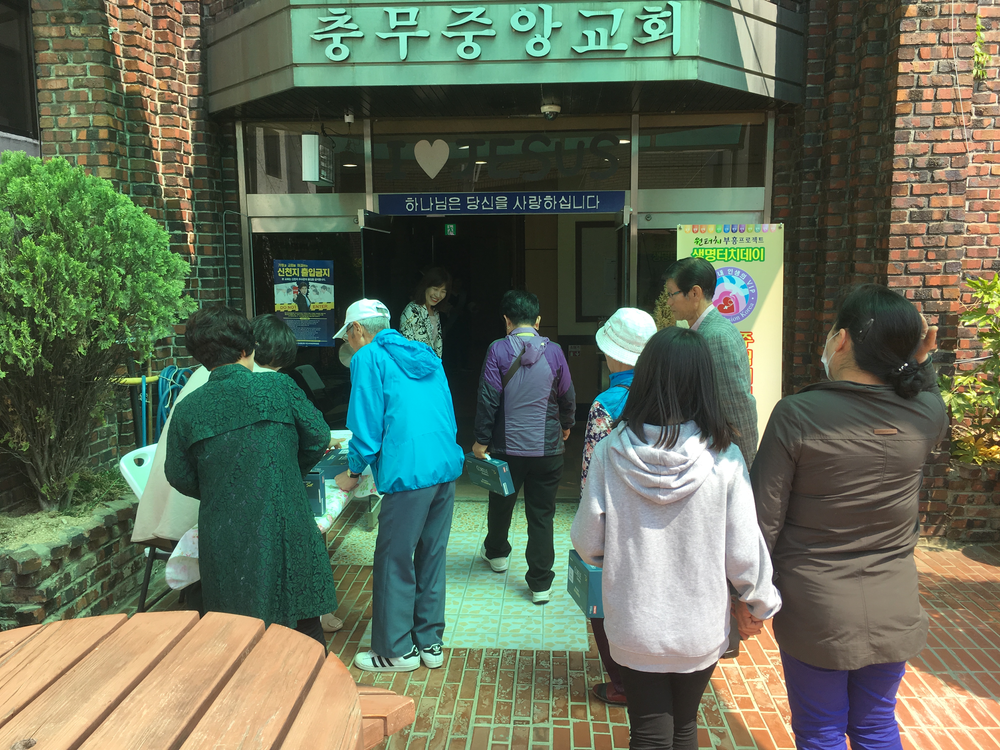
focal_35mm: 29
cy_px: 375
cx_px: 500
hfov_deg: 61.7
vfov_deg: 48.2
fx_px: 838
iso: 25
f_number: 2.2
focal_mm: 4.15
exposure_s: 1/569
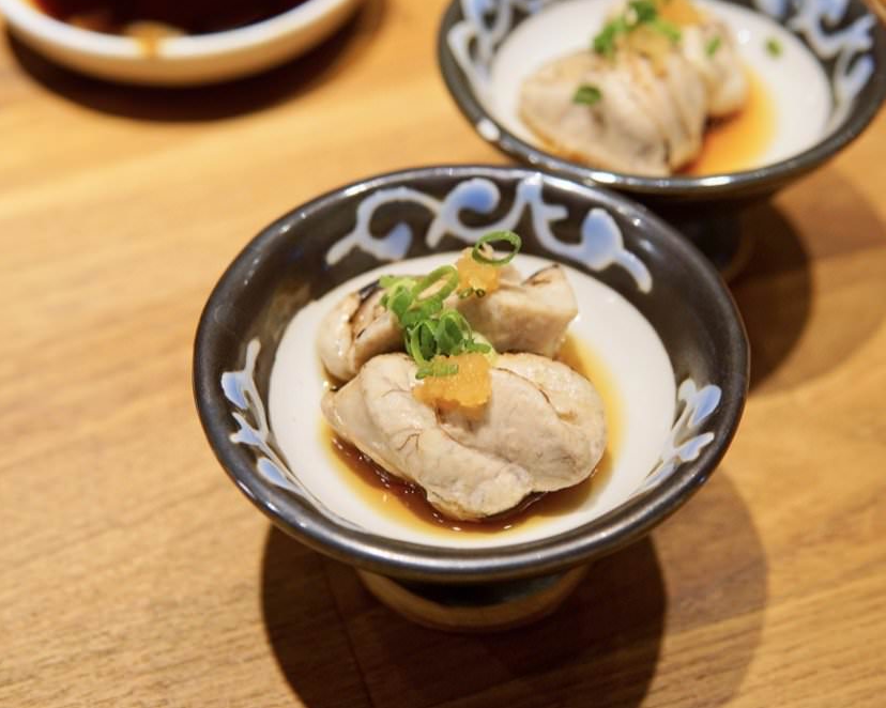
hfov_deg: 36.6
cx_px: 479
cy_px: 353
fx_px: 1337
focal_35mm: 51
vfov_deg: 29.7
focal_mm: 30
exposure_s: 1/60
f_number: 4
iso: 500
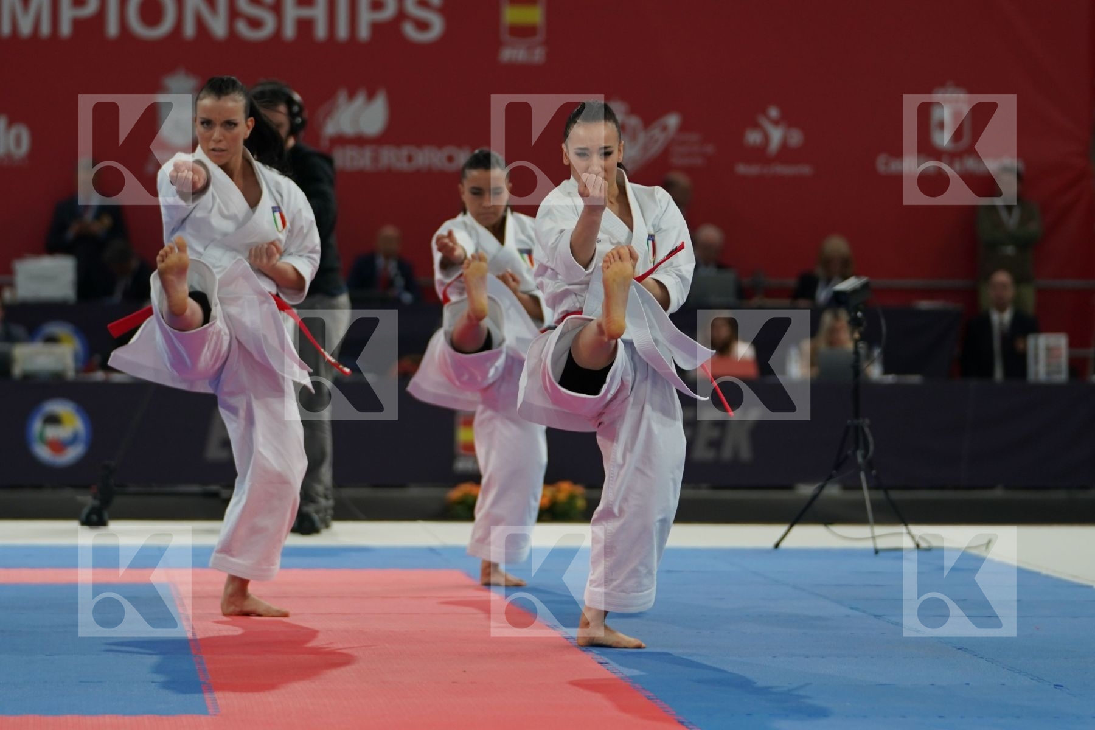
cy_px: 365
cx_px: 548
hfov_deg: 11.0
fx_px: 5687
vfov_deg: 7.3
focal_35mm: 187
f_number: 2.8
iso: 640
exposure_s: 1/500
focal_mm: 125
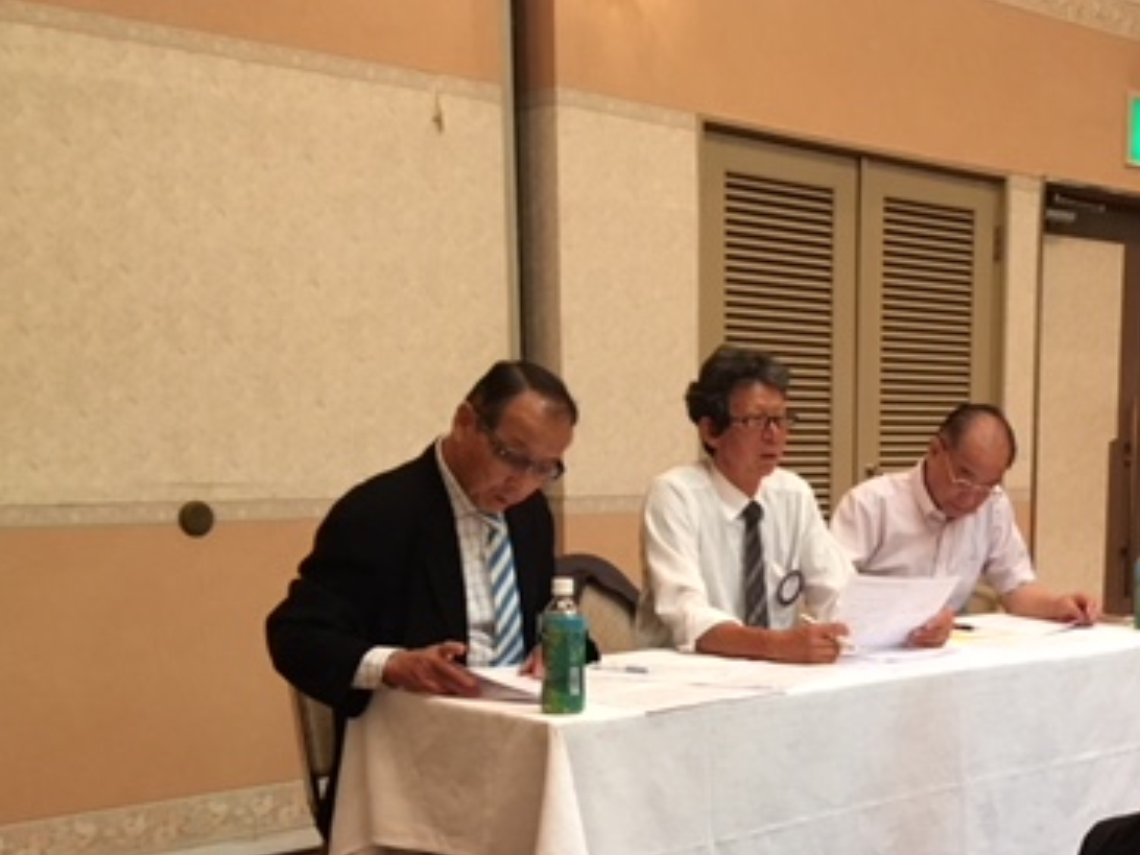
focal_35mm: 51
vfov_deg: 27.9
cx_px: 877
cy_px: 702
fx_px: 1680
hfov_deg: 36.5
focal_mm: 4.15
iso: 160
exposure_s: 1/30
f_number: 2.2
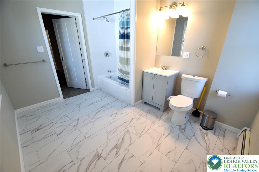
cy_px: 86
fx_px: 108
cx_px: 130
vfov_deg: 77.3
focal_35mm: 15
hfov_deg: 100.4
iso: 400
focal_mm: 10
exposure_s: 1/80
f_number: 4.5
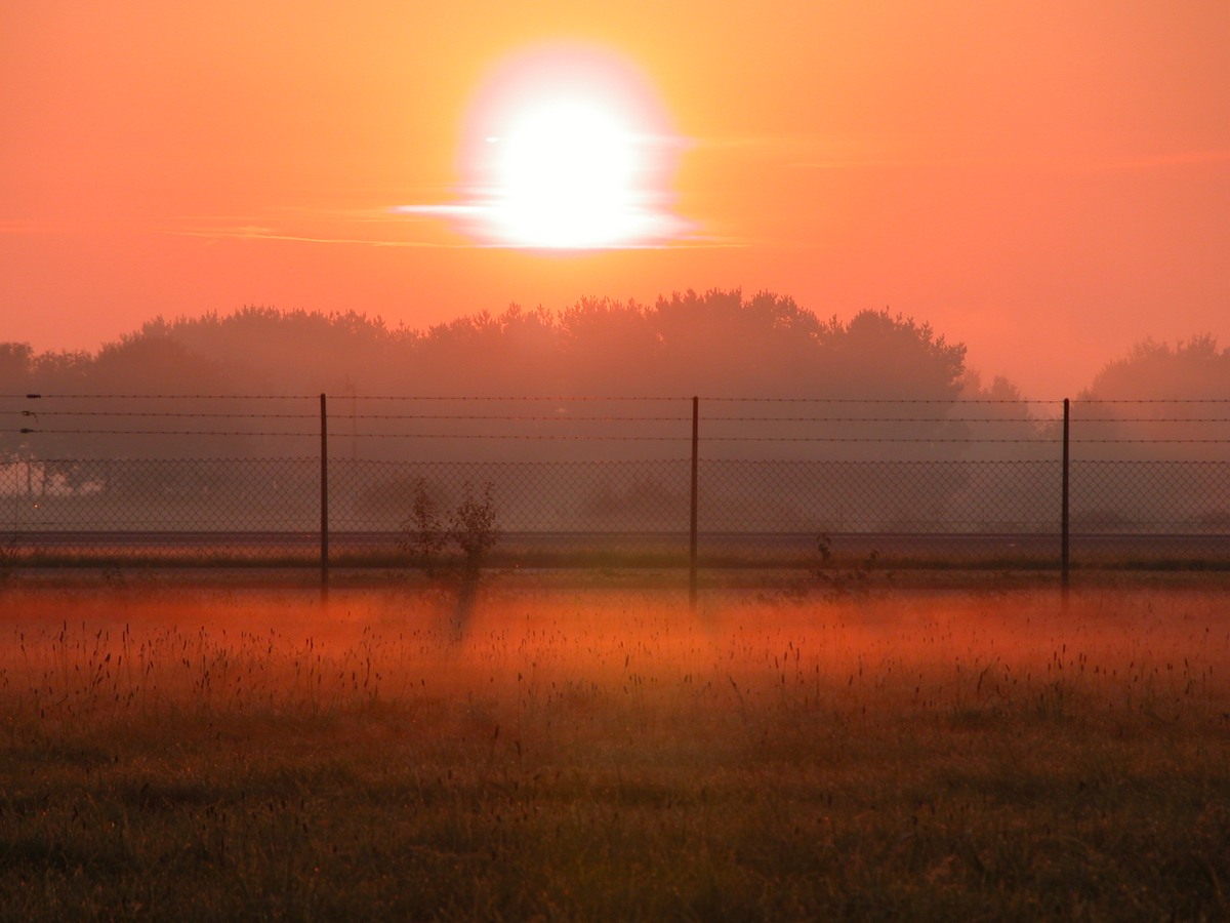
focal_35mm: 280
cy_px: 462
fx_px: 9949
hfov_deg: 7.1
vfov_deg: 5.3
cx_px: 615
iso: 100
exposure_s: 1/211
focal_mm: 71.2
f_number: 5.3
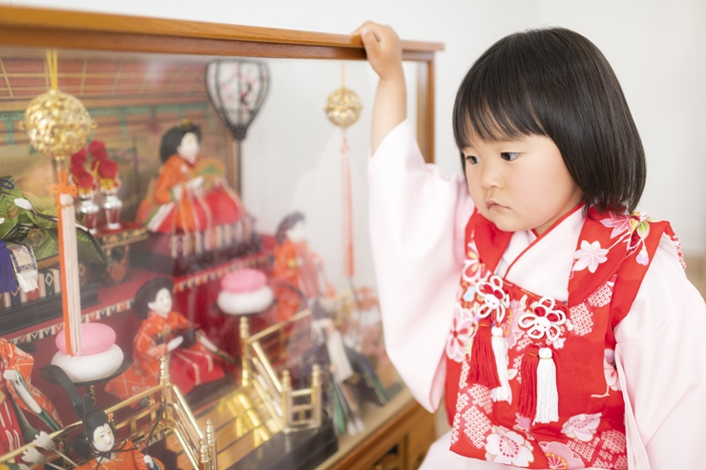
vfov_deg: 37.8
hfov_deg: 54.4
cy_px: 235
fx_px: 686
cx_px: 353
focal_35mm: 35
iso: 200
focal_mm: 35
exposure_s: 1/250
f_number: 2
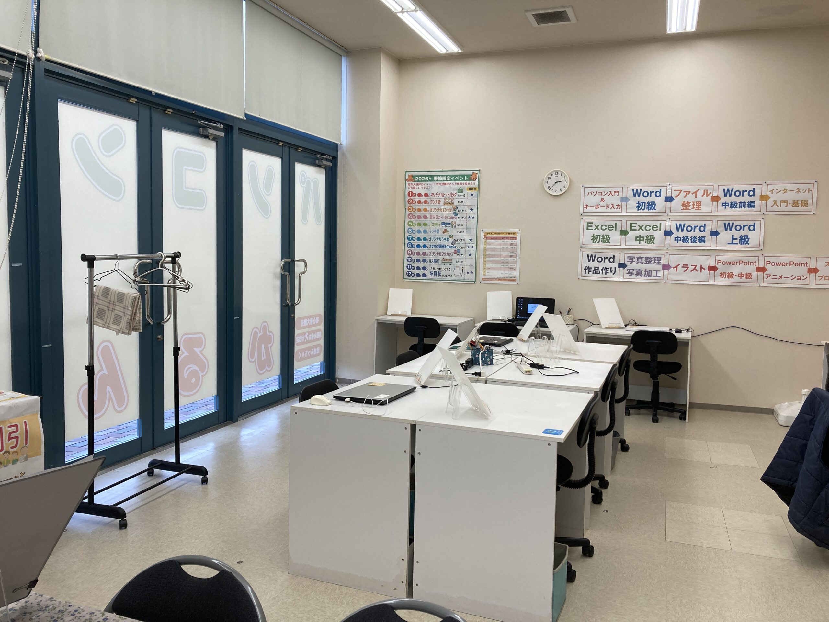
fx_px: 671
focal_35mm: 28
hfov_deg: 63.4
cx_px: 414
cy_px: 311
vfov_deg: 49.7
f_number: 1.8
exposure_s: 1/120
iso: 50
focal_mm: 3.99
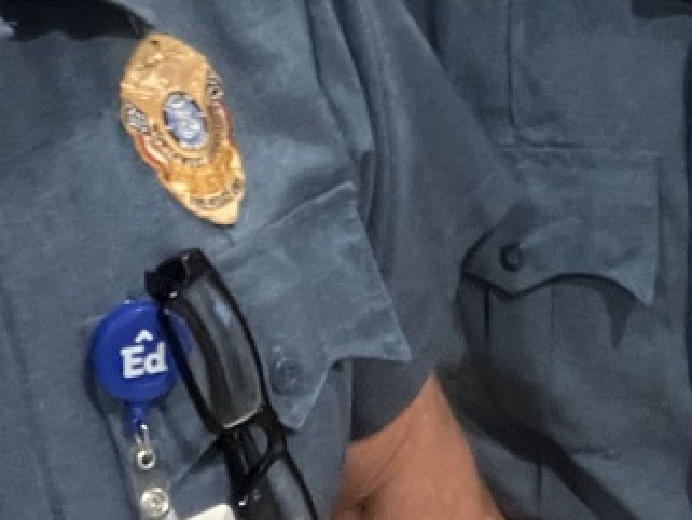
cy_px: -223
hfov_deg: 18.8
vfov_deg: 13.8
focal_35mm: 102
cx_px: 658
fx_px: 2040
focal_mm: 2.87
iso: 320
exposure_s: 1/47
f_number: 2.2
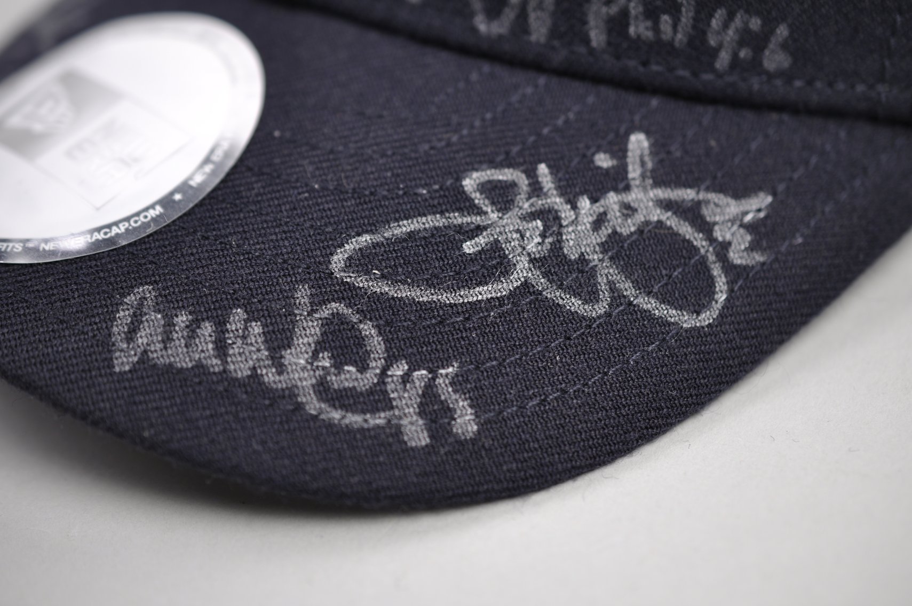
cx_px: 456
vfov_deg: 22.6
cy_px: 303
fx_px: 1518
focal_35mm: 60
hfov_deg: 33.4
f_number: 3.2
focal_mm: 40
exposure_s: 1/40
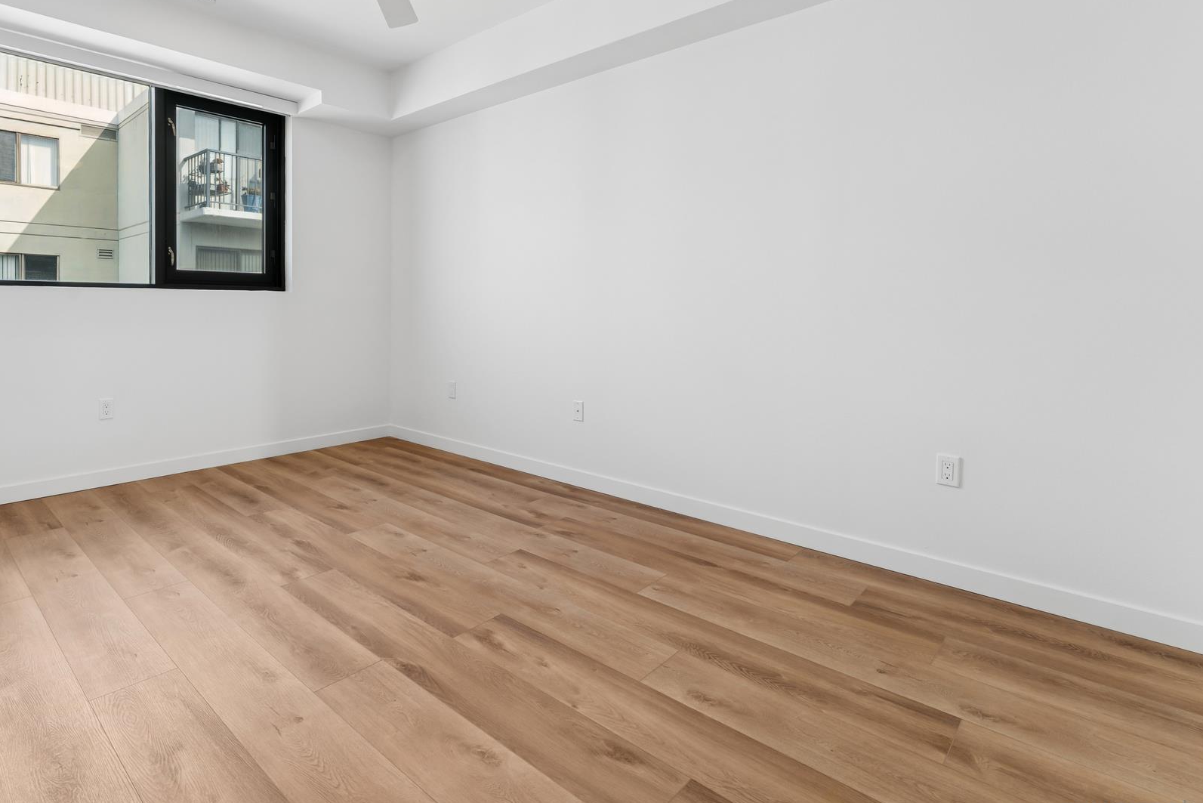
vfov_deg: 66.6
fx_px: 602
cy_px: 313
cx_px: 470
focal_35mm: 18
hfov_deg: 88.6
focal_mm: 14
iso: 200
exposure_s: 1/30
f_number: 8
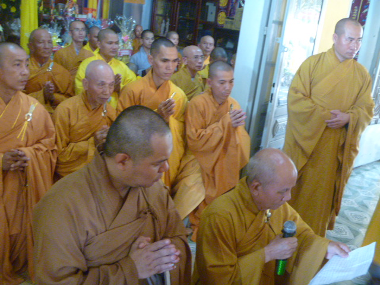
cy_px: 142
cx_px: 190
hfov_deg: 52.6
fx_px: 384
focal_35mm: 35
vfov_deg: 40.7
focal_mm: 6.3
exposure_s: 1/8
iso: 400
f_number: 3.5
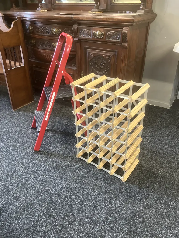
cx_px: 90
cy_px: 119
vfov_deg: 63.4
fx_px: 193
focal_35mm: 28
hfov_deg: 49.7
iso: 250
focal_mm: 3.99
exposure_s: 1/33
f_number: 1.8
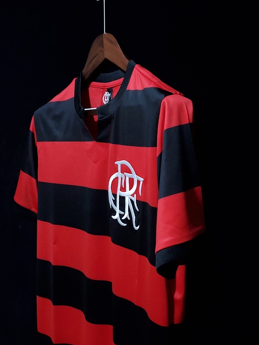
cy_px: 196
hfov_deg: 42.7
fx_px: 329
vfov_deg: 55.2
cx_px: 156
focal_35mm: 33
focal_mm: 4.3
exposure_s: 1/30
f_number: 1.5
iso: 200
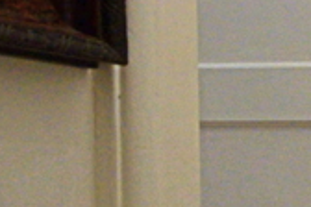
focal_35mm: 107
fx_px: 924
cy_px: 235
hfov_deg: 12.7
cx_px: 826
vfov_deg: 12.6
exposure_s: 1/60
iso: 1000
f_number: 4.5
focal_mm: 10
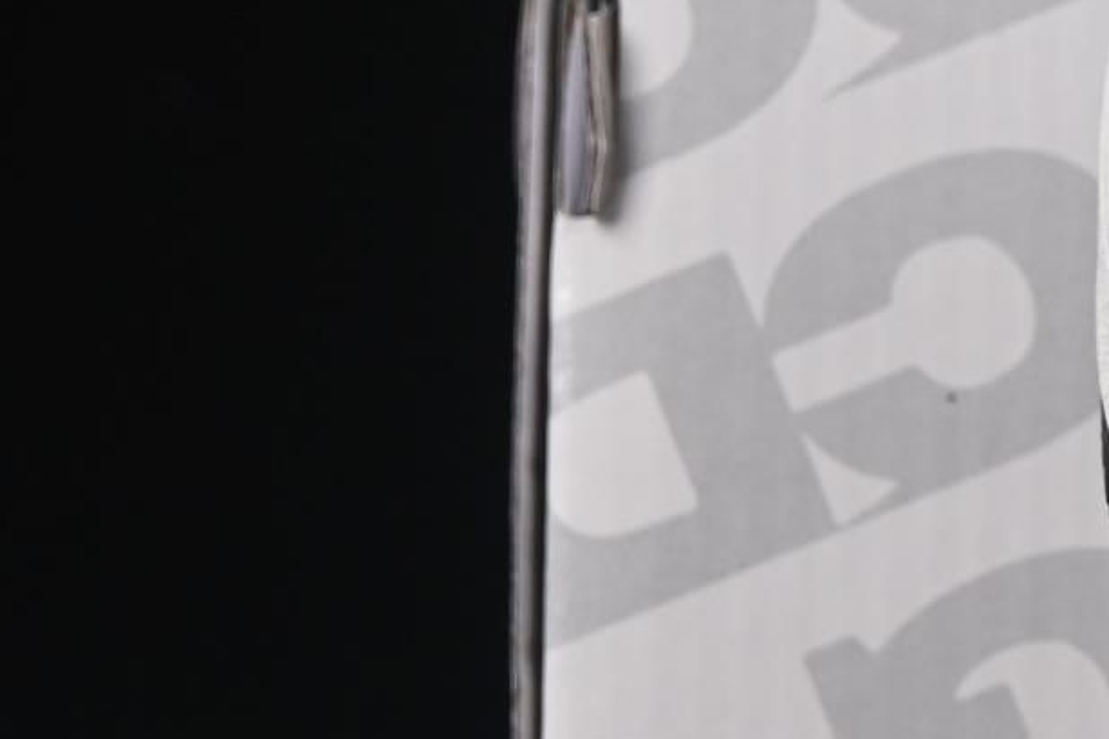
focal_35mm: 340
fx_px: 10470
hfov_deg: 5.9
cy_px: -121
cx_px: 2382
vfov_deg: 4.0
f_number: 8
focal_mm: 50
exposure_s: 1/80
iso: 160
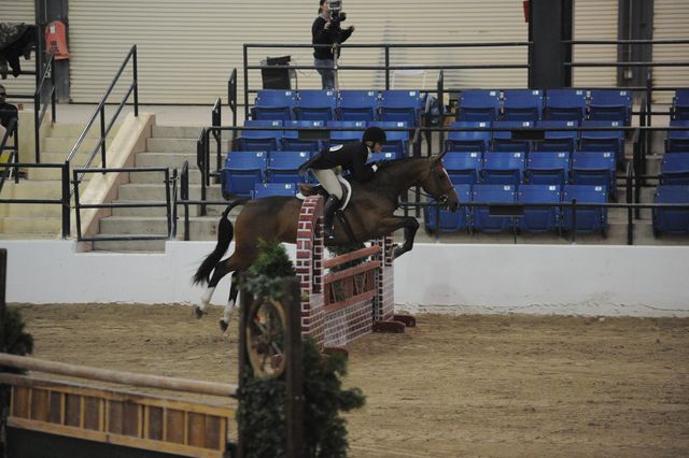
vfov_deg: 6.9
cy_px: 229
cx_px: 344
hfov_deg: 10.3
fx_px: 3826
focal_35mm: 200
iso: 6400
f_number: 2.8
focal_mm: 200
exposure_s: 1/400
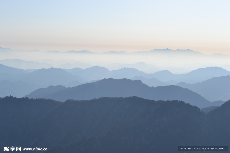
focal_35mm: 82
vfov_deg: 16.6
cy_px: 76
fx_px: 527
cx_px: 115
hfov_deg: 24.6
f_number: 9
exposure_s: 1/320
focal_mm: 55
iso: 100
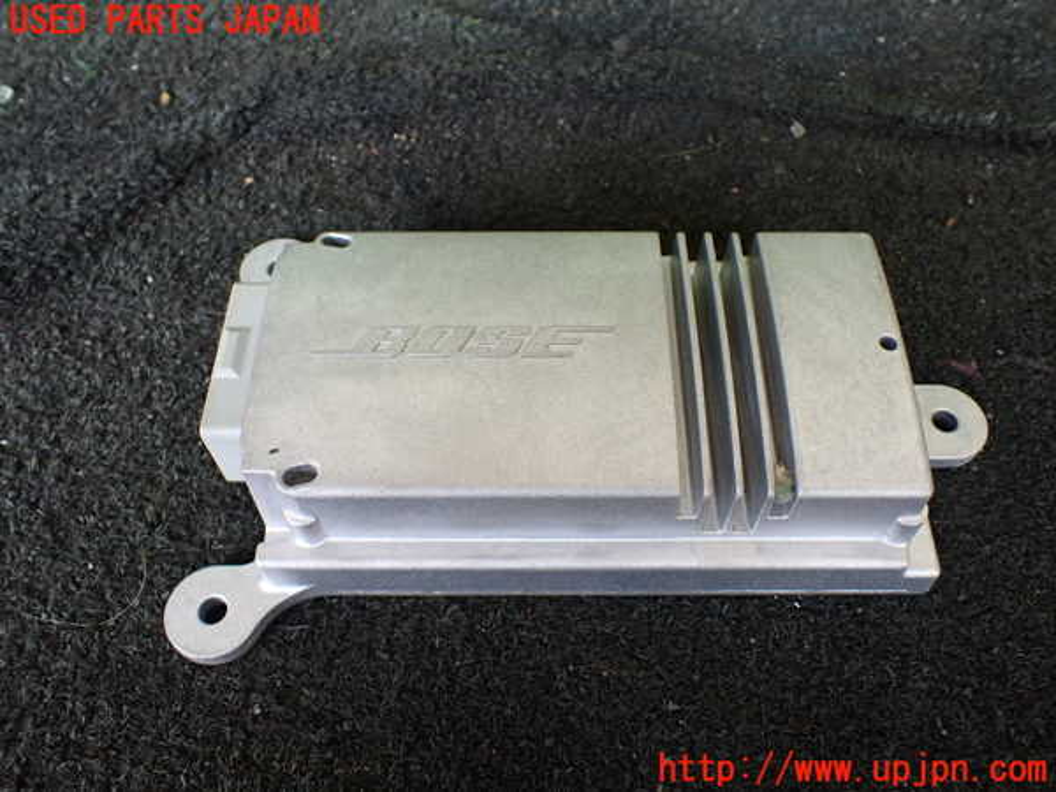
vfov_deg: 46.8
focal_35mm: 30
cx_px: 528
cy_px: 396
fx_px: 915
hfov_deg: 60.0
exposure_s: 1/125
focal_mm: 5.4
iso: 320
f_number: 2.3
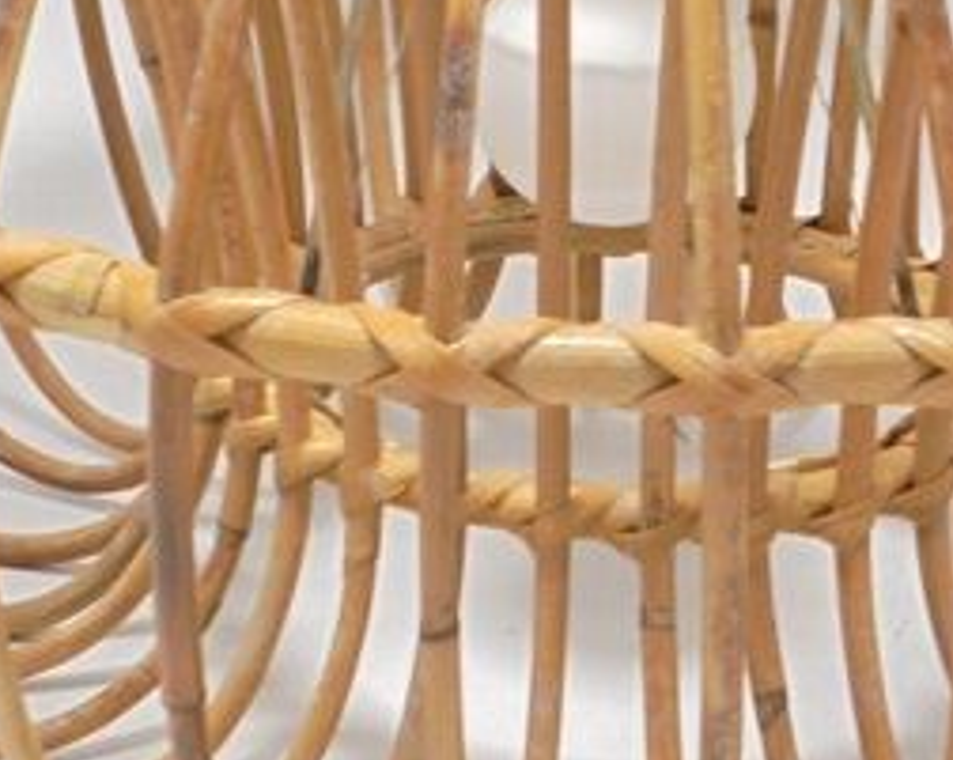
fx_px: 4226
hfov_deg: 12.9
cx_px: 562
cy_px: -68
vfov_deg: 10.2
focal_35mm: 150
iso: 100
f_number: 4.5
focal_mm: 7.8
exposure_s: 1/30
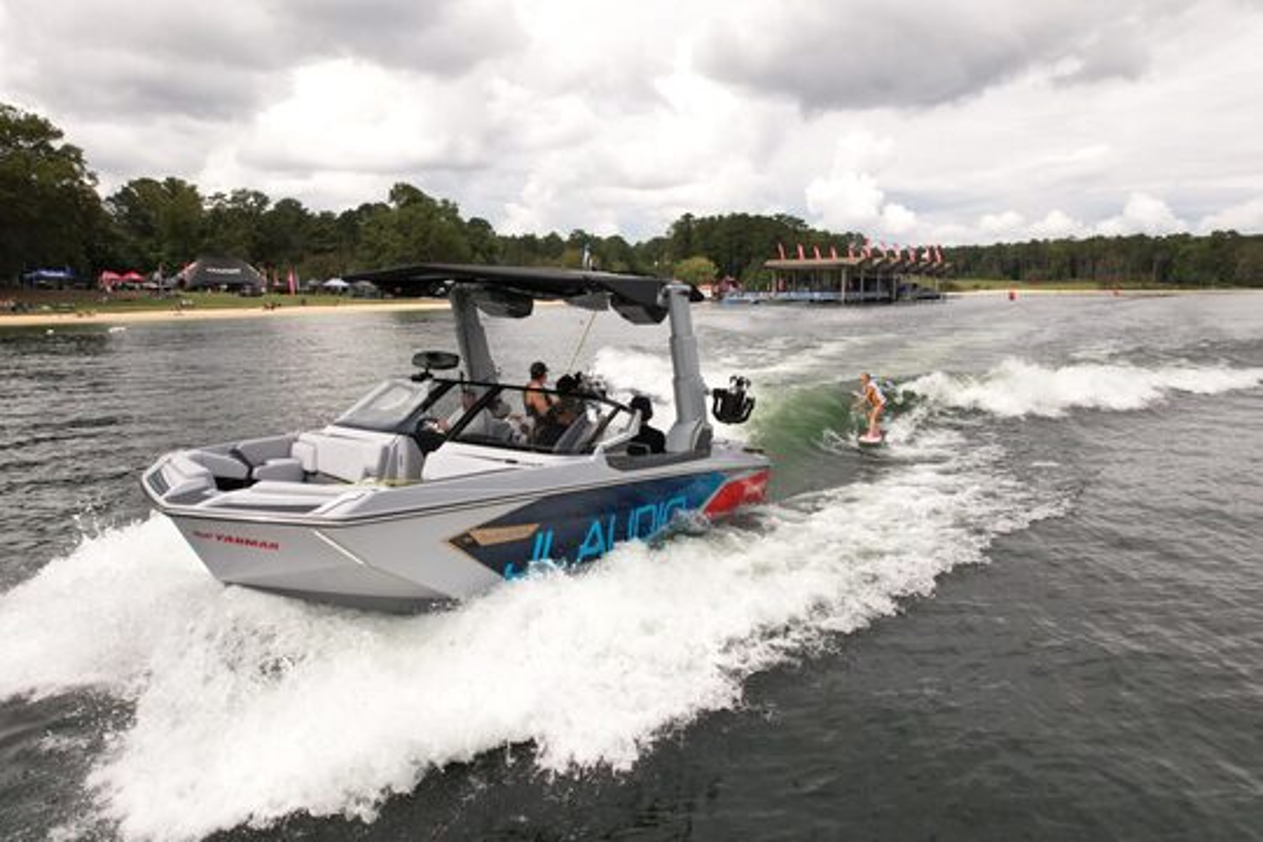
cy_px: 421
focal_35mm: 22
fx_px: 772
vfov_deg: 57.2
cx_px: 632
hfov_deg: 78.6
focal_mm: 8.38
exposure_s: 1/800
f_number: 2.8
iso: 200
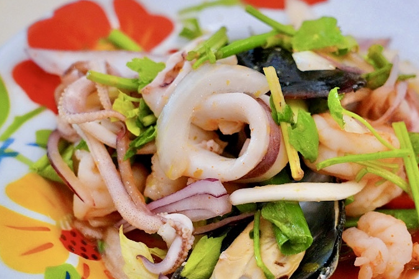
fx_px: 920
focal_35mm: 79
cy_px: 160
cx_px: 300
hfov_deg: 25.4
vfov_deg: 17.3
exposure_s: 1/125
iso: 6400
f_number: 5.6
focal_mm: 52
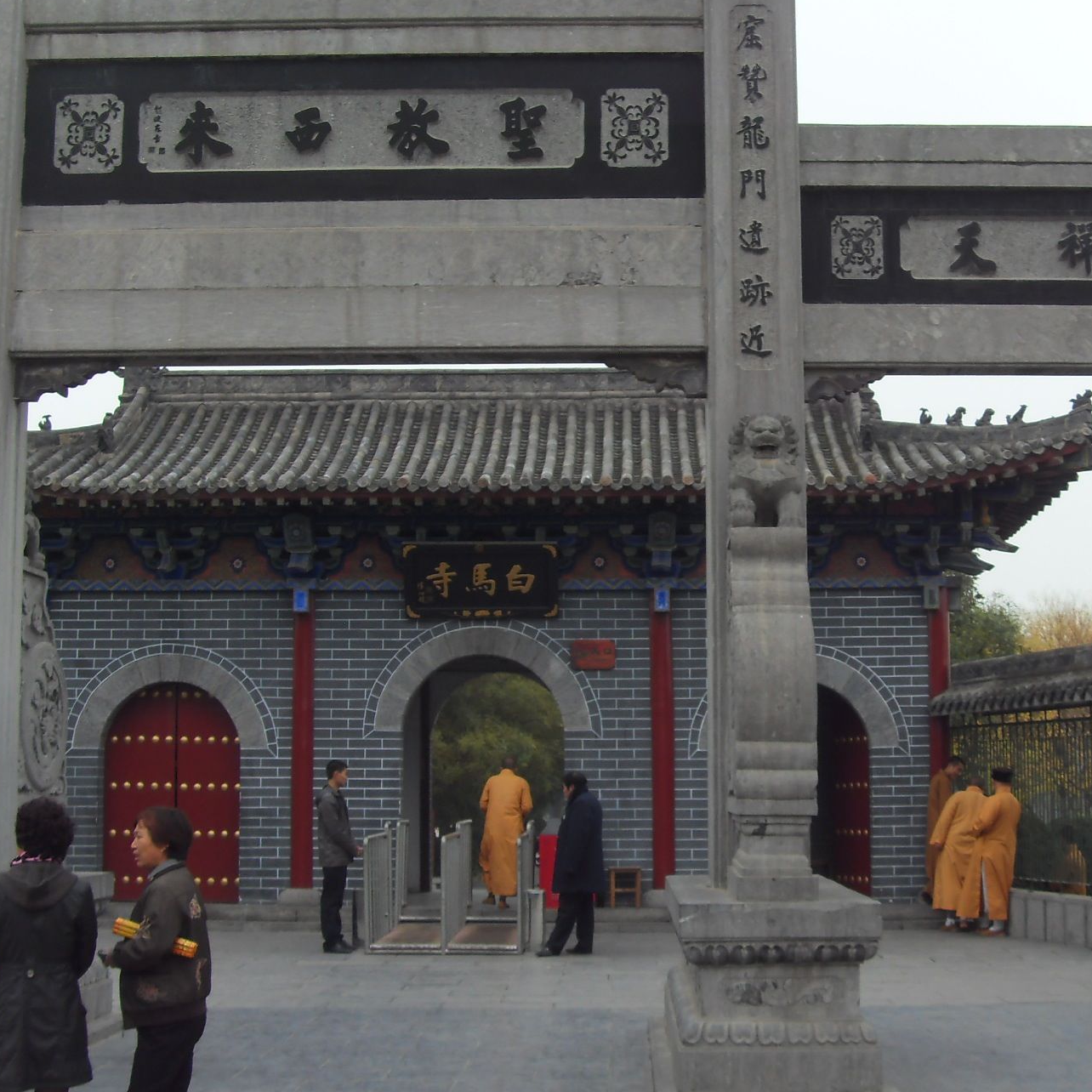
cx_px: 628
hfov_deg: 31.0
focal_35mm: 55
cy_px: 534
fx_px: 1963
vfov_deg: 31.1
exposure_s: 1/90
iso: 100
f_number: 3.5
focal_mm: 6.6
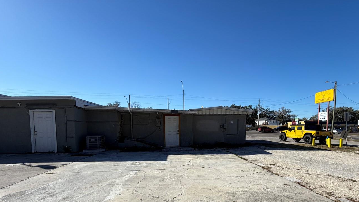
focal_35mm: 19
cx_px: 209
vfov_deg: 56.7
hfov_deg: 88.8
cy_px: 140
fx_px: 181
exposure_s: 1/888
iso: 20
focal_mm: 2.22
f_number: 2.2
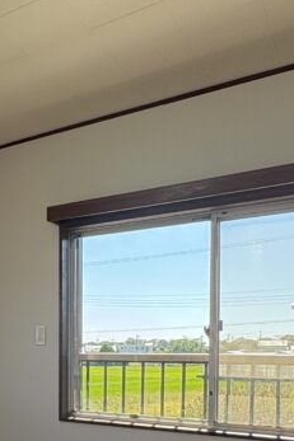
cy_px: 362
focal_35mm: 43
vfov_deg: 43.0
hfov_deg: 28.0
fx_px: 527
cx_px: -42
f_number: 2.2
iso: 64
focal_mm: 2.22
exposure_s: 1/279
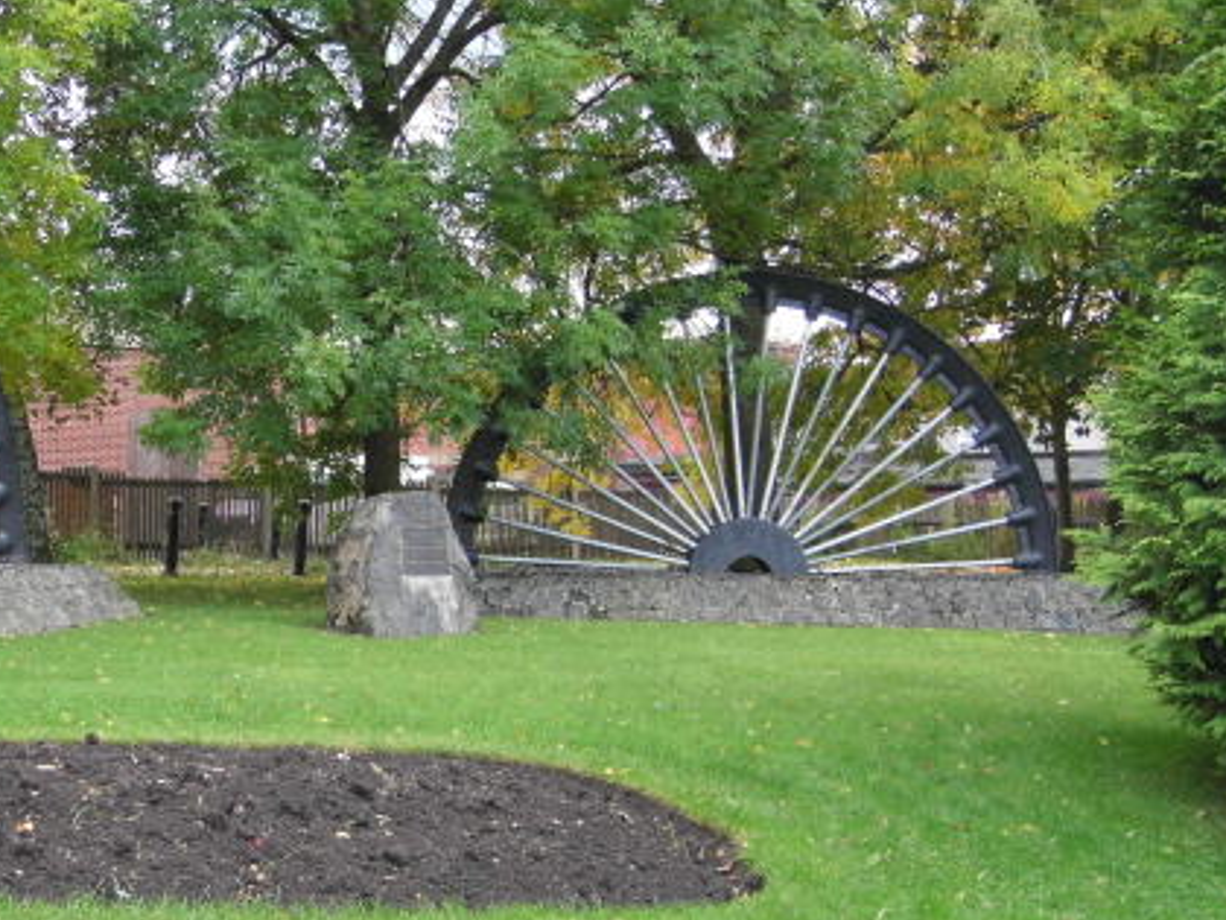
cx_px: 374
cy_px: 581
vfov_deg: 22.9
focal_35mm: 64
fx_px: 2267
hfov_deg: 30.0
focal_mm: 7.6
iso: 100
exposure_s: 1/80
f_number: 3.3
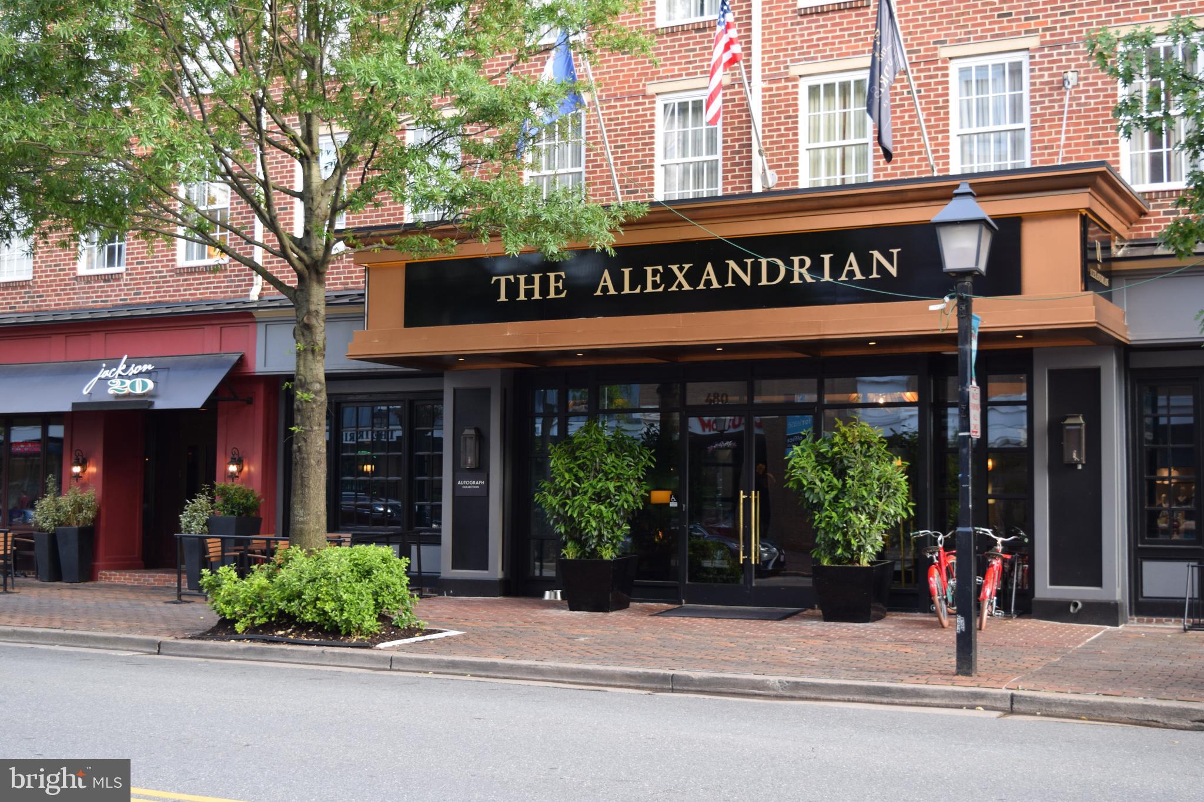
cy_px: 401
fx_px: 1605
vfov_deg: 28.1
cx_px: 602
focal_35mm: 48
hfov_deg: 41.1
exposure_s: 1/100
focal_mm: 32
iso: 400
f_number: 5
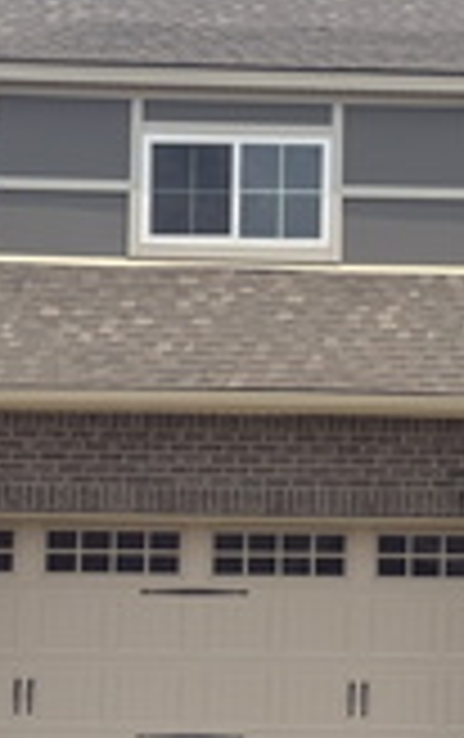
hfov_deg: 10.4
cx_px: 586
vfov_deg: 16.8
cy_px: 464
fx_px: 2500
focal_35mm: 124
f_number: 1.78
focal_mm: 6.76
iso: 64
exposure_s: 1/4878
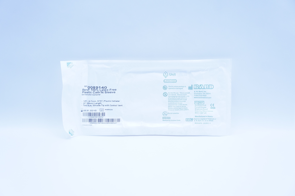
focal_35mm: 40
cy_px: 98
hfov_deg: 48.0
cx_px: 148
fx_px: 332
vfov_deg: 32.9
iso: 800
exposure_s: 1/200
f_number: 5
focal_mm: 27
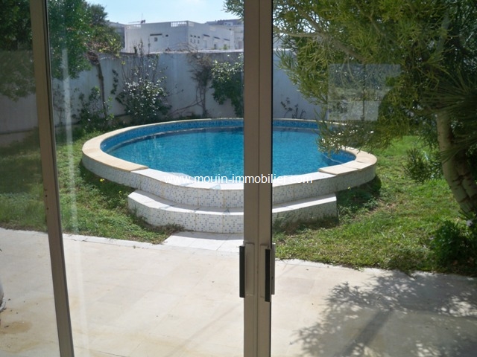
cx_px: 238
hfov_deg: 52.6
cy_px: 178
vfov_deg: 40.7
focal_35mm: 35
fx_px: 482
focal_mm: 6.3
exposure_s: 1/640
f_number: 4.7
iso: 64
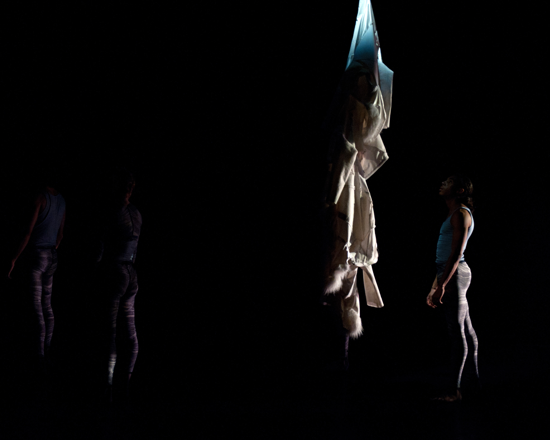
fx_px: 895
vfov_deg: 27.6
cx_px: 305
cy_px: 222
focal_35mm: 55
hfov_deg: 34.1
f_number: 2.8
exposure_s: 1/80
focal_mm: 48
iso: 3200
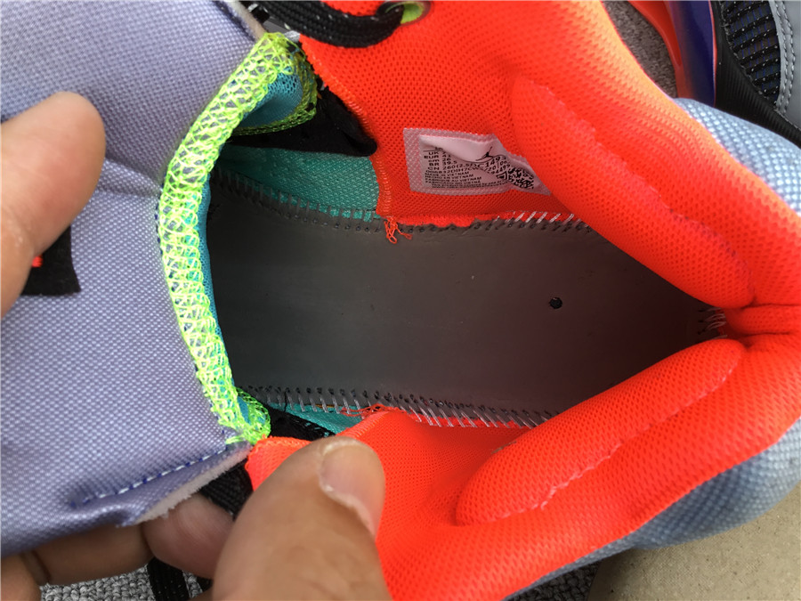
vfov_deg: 45.4
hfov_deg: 58.4
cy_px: 300
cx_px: 400
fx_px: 717
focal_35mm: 31
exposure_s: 1/100
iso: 25
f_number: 2.4
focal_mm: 3.3
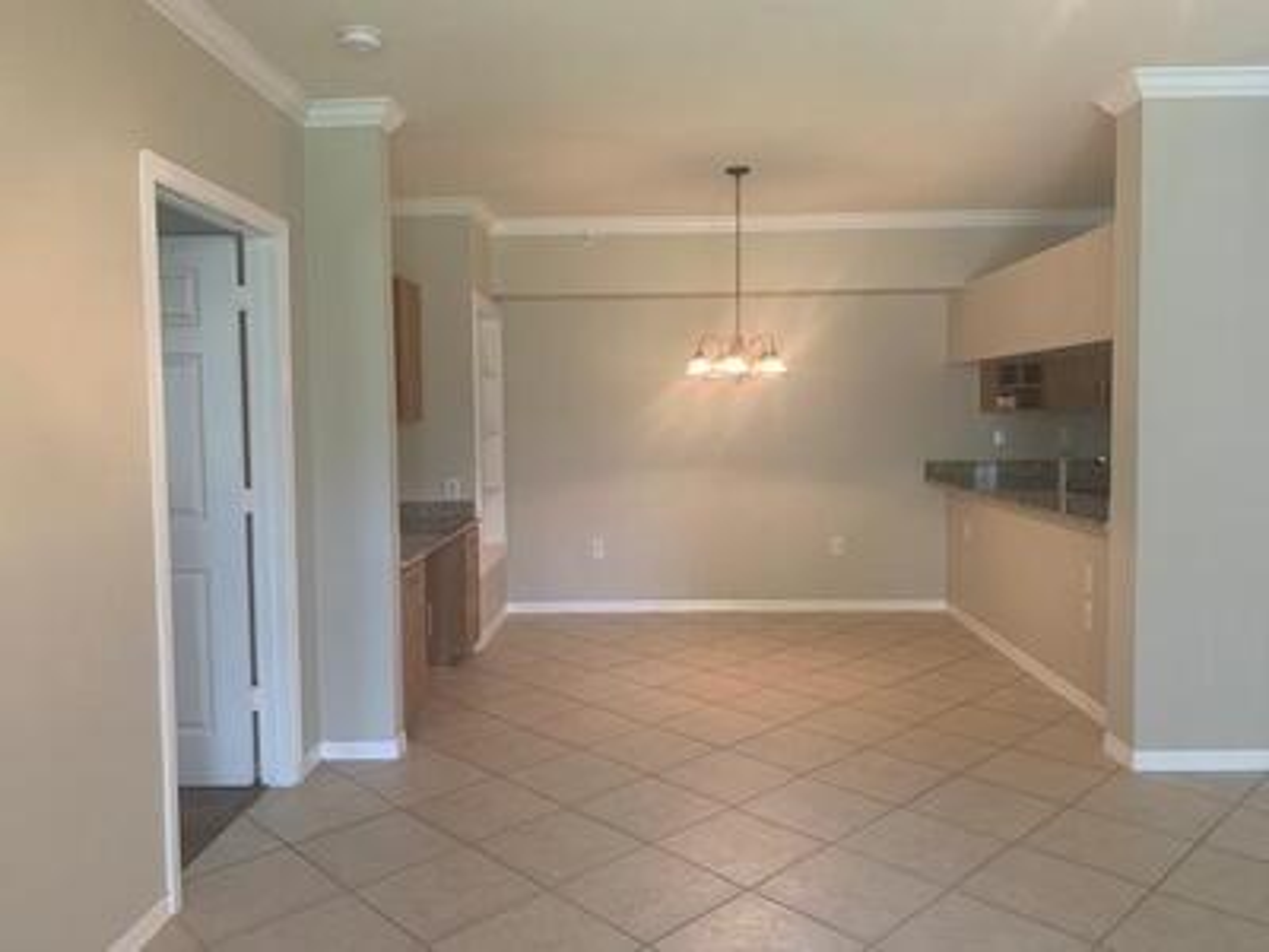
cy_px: 476
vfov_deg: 53.1
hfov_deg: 67.3
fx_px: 953
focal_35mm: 26
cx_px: 634
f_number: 1.8
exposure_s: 1/60
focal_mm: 4.25
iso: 125
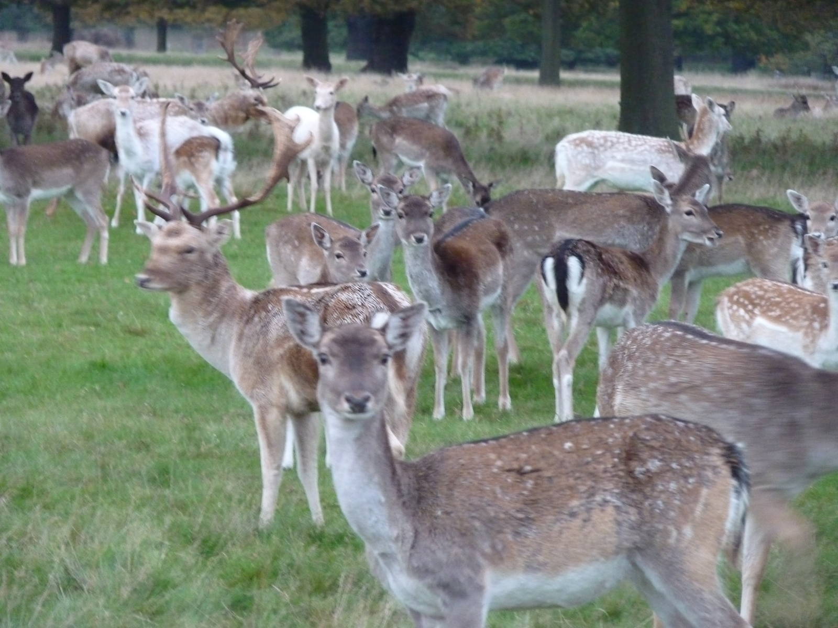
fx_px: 6391
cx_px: 419
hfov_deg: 7.5
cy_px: 314
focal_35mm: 264
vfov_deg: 5.6
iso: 800
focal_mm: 47
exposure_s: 1/15
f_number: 3.7
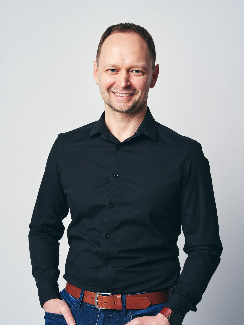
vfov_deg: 28.9
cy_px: 167
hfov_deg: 21.9
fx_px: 632
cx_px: 121
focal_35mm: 67
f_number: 7.1
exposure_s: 1/125
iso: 200
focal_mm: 61.2
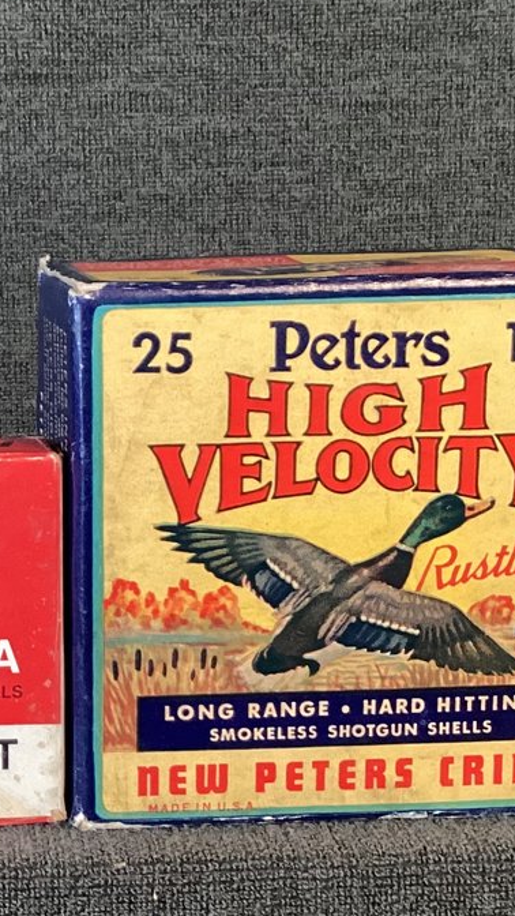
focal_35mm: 76
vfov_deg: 27.8
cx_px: -47
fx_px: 1845
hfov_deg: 15.5
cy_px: 535
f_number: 2.4
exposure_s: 1/60
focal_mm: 3.3
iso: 250
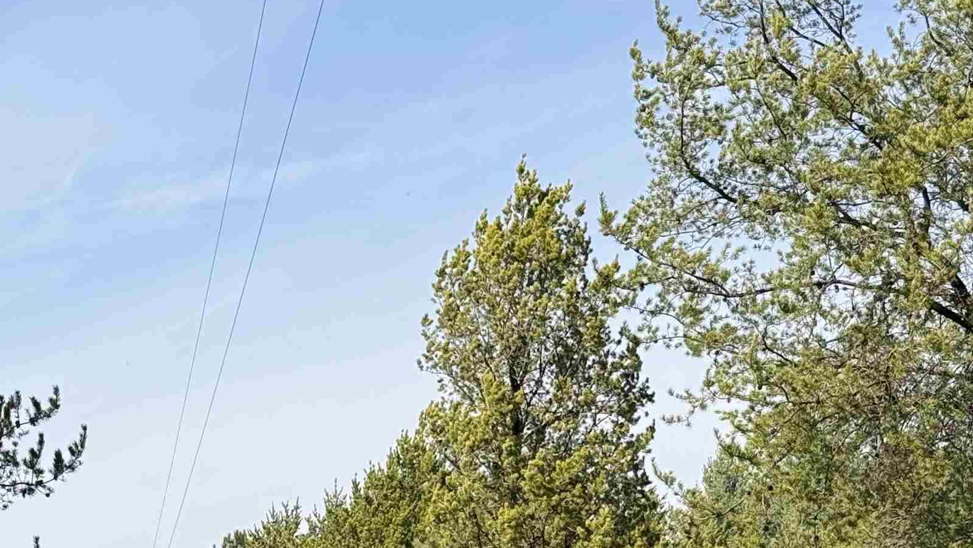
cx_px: 277
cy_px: 656
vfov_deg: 11.9
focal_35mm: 100
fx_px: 2580
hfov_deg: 21.2
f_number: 1.78
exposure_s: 1/3226
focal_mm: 6.76
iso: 64
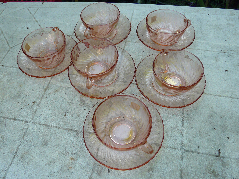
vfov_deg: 49.7
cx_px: 120
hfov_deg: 63.4
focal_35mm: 28
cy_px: 90
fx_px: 193
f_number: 3.6
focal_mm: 4.6
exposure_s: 1/100
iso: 100
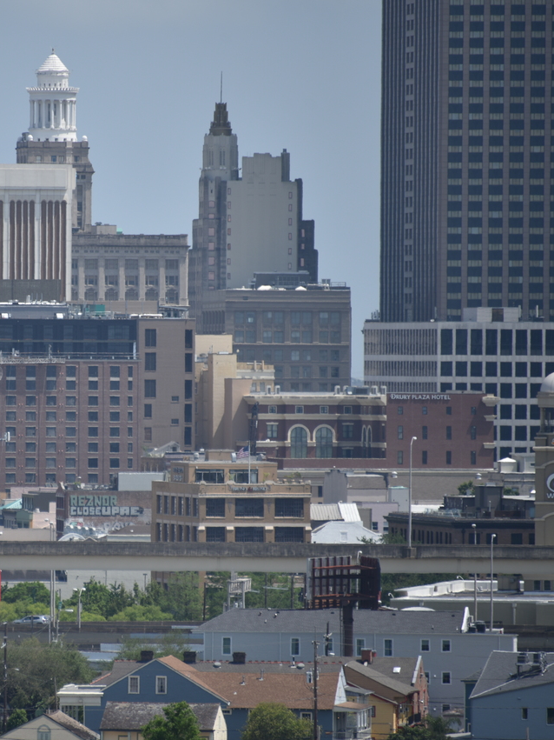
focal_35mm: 434
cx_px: 65
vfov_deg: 4.6
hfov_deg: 3.4
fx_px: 9263
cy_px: 370
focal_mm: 300
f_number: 6.3
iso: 100
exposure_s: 1/640
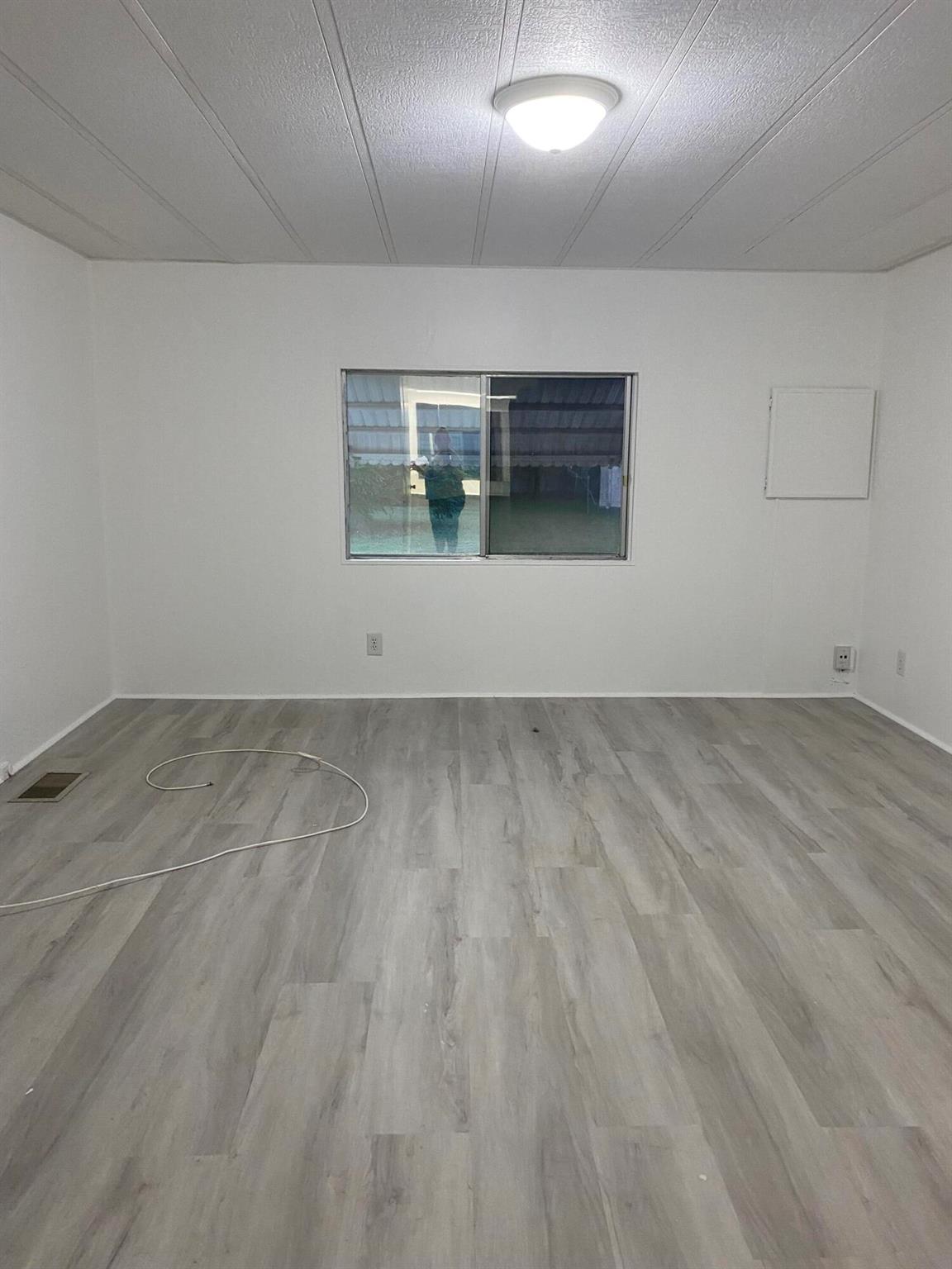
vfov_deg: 67.3
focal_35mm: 26
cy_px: 634
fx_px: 953
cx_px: 476
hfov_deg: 53.1
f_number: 1.8
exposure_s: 1/60
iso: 160
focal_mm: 4.25
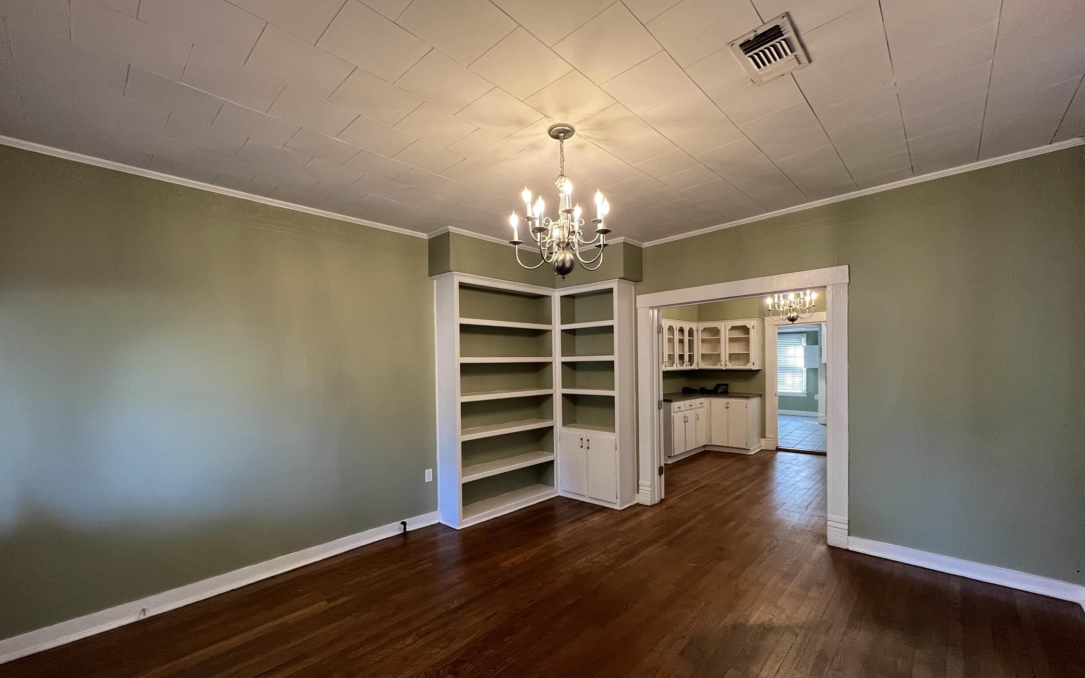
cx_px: 544
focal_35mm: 14
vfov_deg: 78.5
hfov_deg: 105.3
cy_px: 369
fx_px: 414
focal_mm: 1.57
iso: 320
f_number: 1.8
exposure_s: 1/60
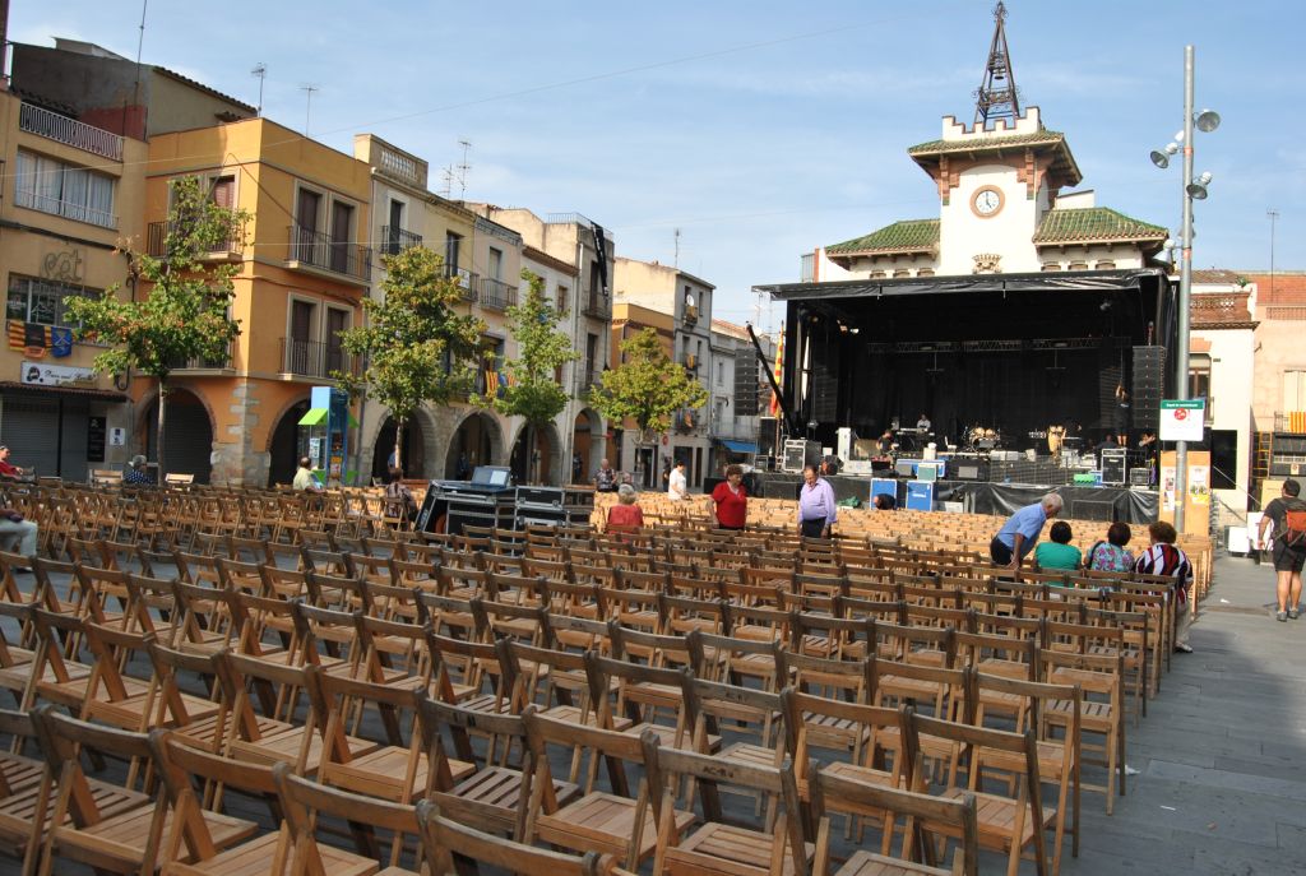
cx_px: 653
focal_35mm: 27
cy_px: 438
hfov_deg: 67.3
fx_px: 981
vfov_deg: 48.1
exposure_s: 1/200
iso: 100
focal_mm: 18
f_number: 8
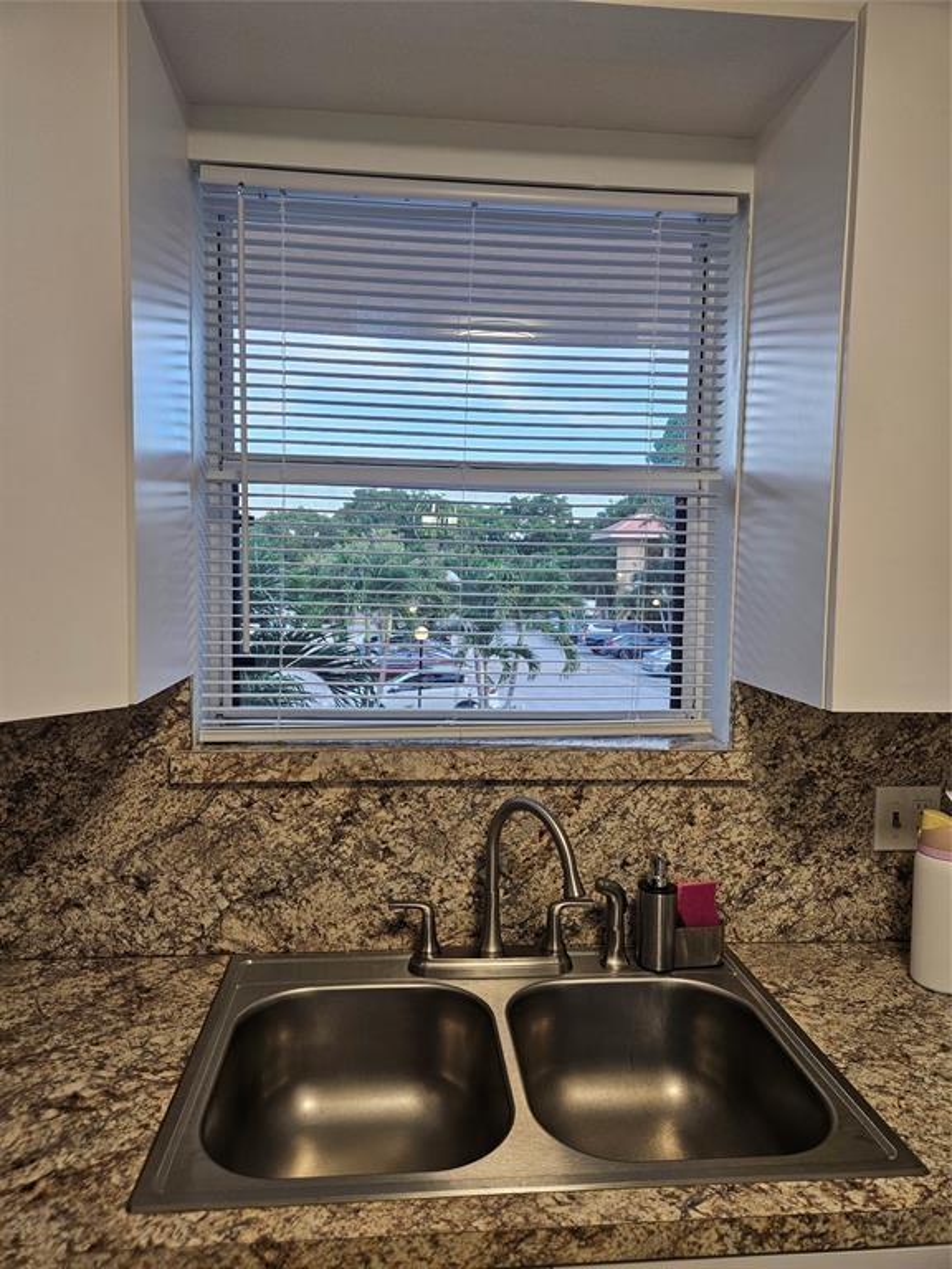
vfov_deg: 73.9
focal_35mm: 23
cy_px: 634
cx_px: 476
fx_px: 843
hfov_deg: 58.9
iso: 125
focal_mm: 5.4
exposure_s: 1/120
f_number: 1.8
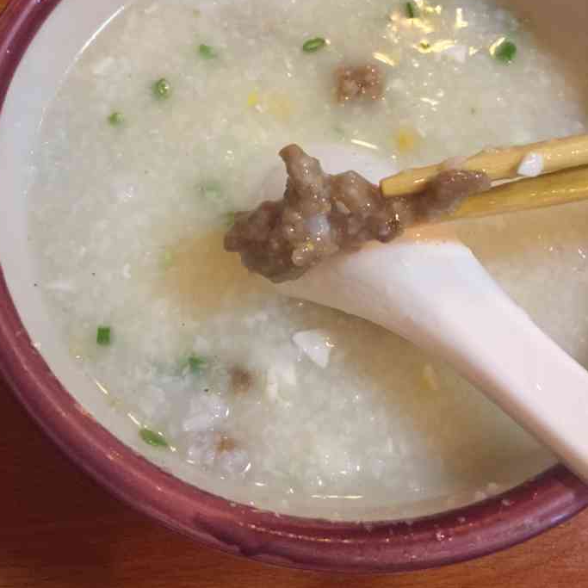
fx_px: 673
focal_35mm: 35
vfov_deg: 46.5
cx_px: 288
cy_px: 199
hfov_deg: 47.2
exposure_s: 1/25
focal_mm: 4.15
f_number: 2.2
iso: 250
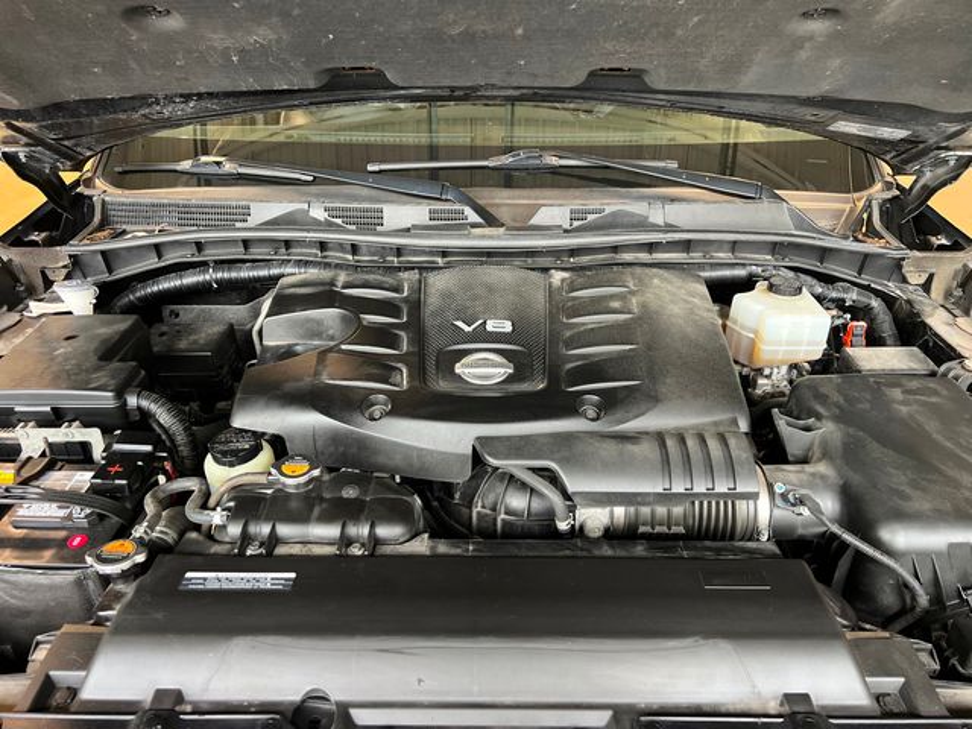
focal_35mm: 26
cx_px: 486
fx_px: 730
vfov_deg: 53.1
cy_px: 364
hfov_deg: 67.3
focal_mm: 5.7
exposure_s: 1/60
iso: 320
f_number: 1.5
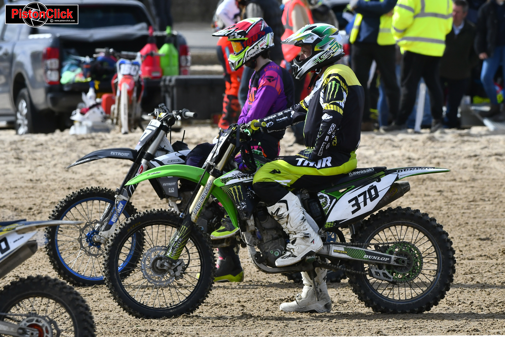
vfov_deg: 3.0
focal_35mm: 465
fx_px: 6521
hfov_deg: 4.4
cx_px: 252
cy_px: 168
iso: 560
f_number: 7.1
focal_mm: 310
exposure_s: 1/1000
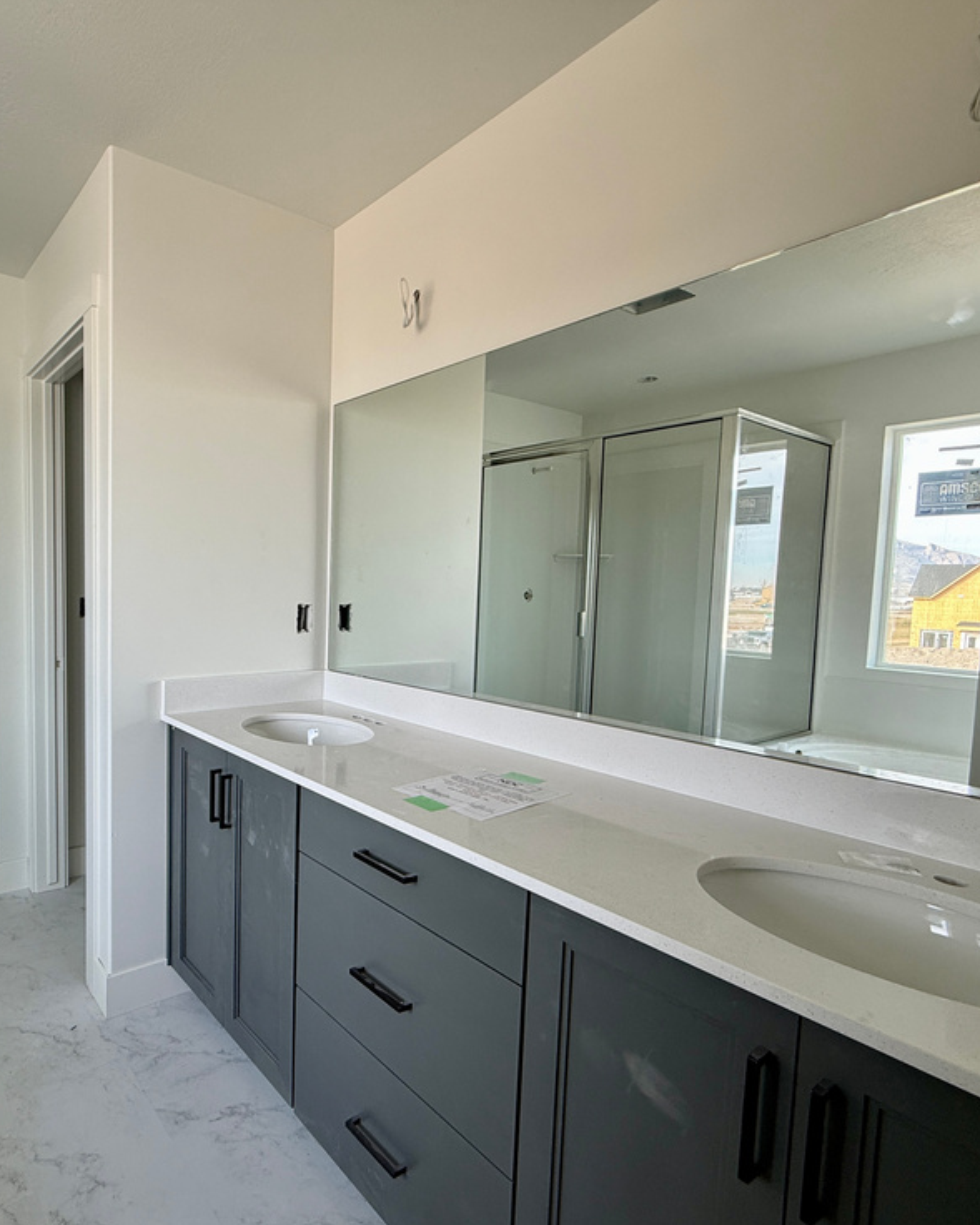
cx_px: 283
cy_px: 632
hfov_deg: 67.7
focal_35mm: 19
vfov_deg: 83.3
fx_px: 689
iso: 80
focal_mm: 2.22
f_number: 2.2
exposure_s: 1/99
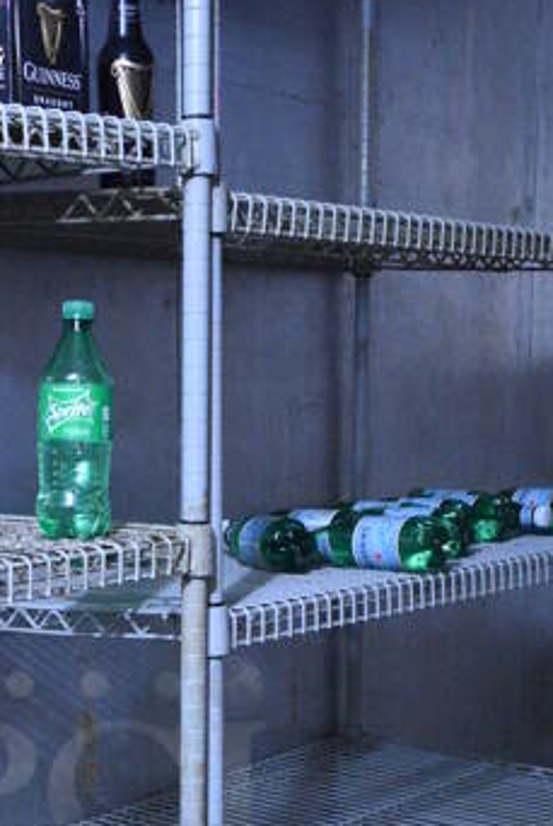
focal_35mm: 72
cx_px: 94
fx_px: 1654
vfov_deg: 26.8
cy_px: 784
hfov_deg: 18.8
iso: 3200
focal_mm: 18
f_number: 3.5
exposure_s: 1/15
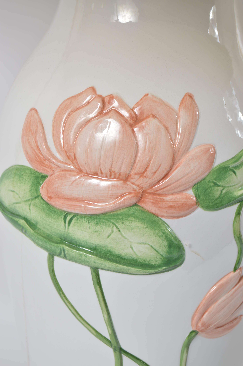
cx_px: 122
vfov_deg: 24.6
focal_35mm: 82
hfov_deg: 16.5
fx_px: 837
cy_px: 183
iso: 100
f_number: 7.1
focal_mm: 55
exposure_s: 1/80
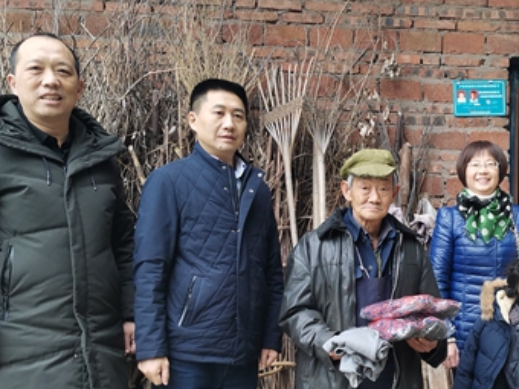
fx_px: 735
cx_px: 382
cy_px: 287
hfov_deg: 38.0
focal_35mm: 49
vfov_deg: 29.3
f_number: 1.8
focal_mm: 4.75
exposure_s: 1/60
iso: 125
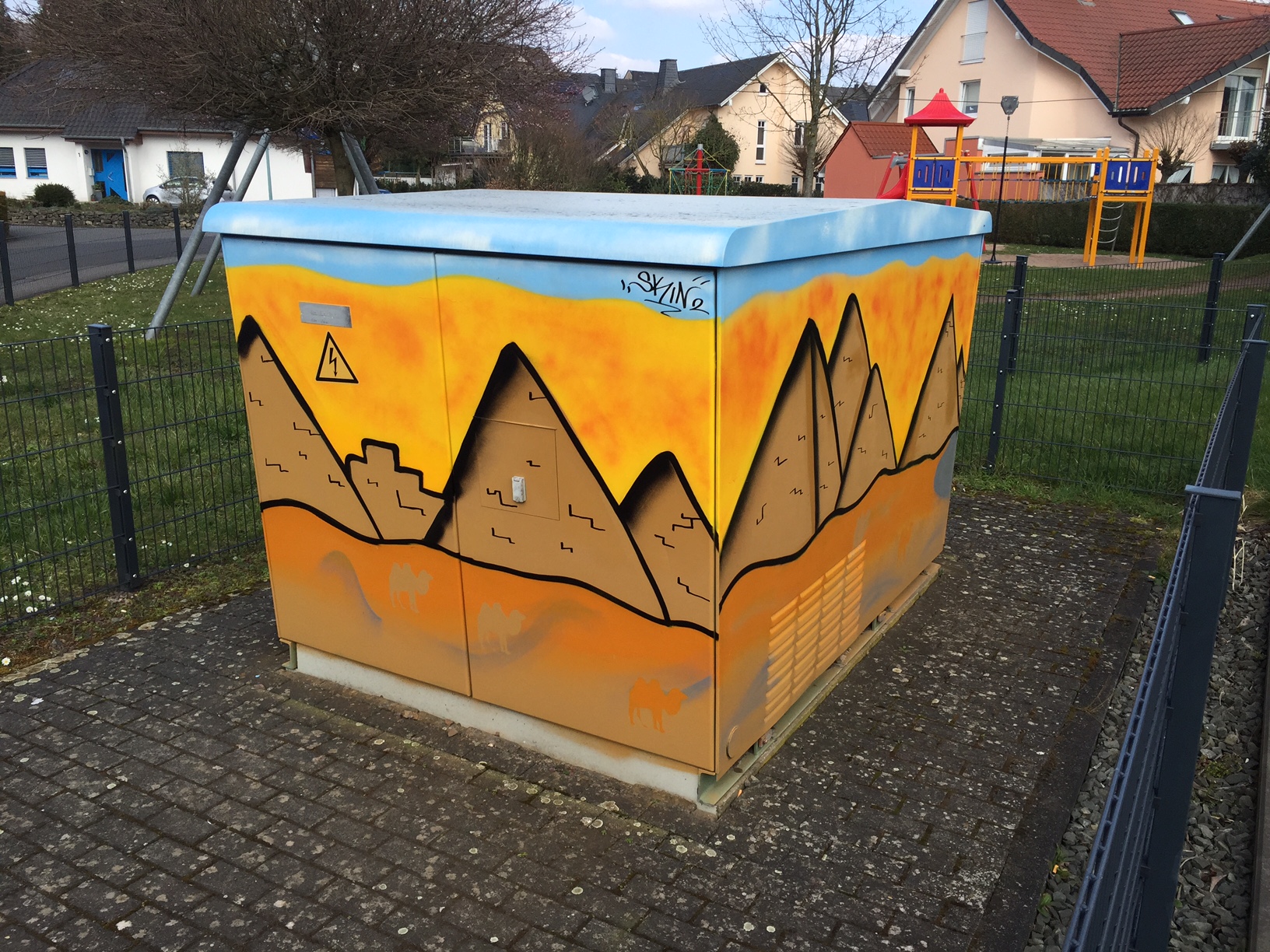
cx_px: 635
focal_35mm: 29
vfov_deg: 48.2
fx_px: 1064
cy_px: 476
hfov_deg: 61.7
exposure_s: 1/879
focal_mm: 4.15
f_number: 2.2
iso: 32
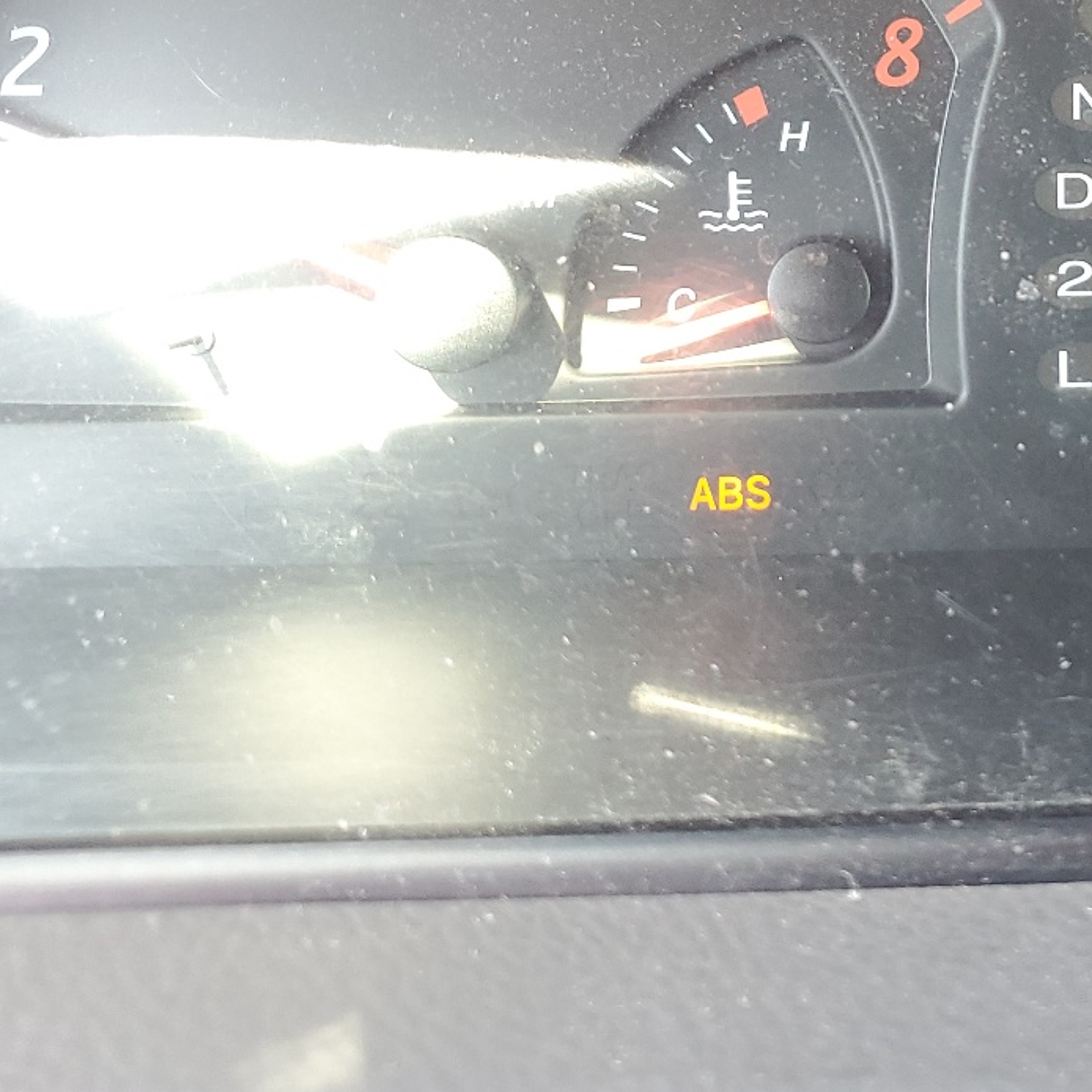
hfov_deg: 30.2
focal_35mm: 53
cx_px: 1067
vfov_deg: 31.3
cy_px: 211
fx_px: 1892
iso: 122
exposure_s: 1/60.2
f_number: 1.5
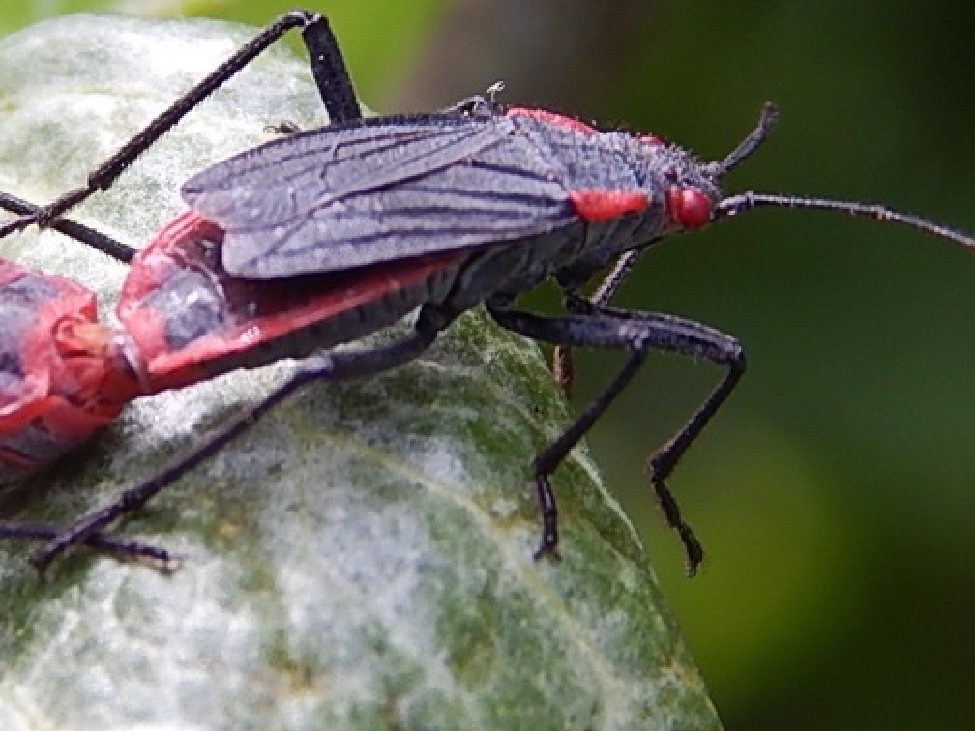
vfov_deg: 4.4
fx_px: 9436
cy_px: 300
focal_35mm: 335
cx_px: 132
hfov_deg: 5.9
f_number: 4.8
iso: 125
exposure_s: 1/100
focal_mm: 23.4
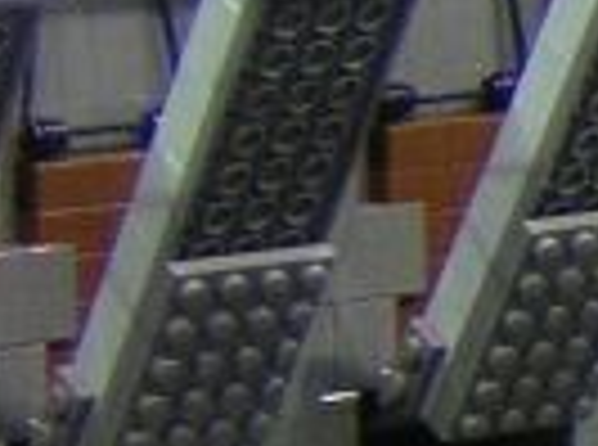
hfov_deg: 5.7
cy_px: 252
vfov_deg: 4.5
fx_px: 5617
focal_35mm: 326
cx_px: 1772
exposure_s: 1/4.1
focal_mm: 7.1
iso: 212
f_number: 3.2
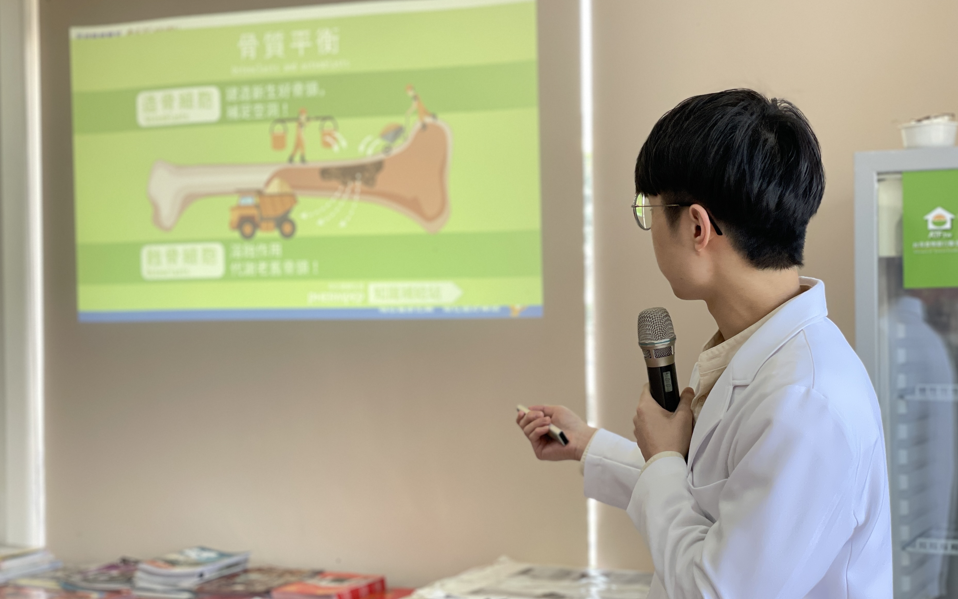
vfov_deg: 21.6
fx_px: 1567
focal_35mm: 60
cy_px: 338
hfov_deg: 34.0
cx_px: 517
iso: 100
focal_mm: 6
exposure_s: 1/120
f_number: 2
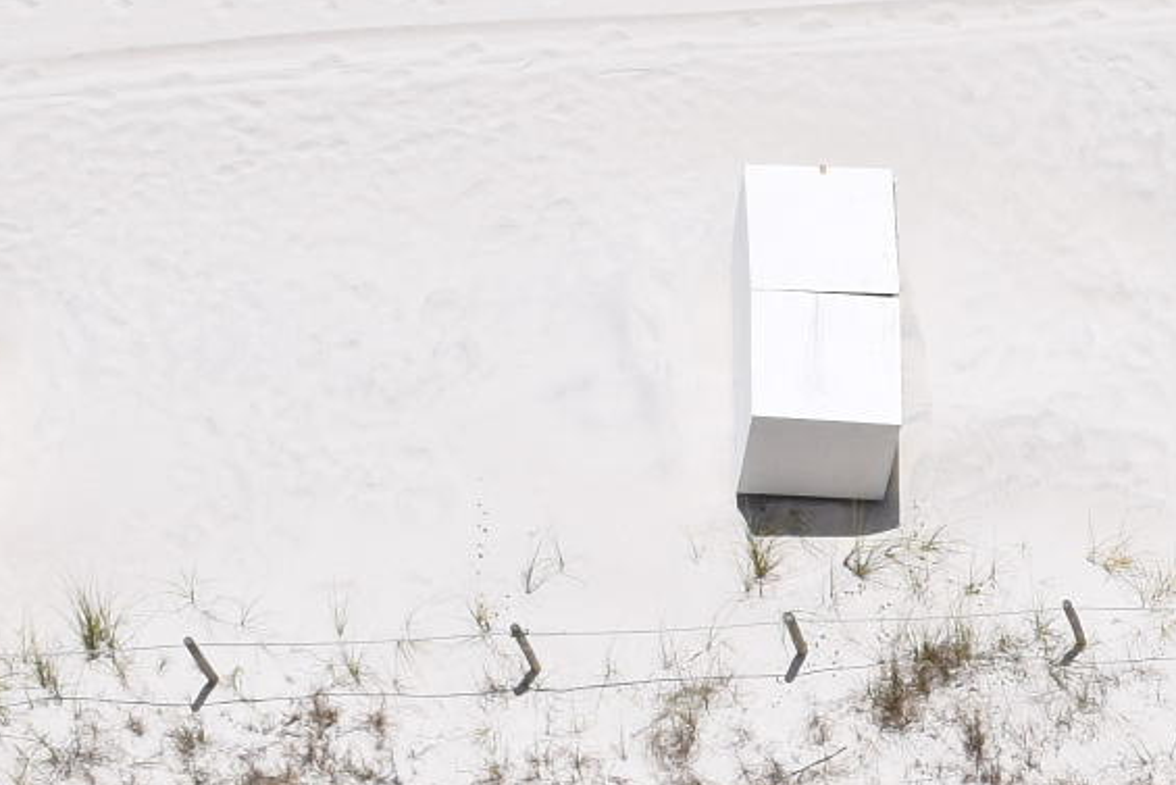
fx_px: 6241
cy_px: 1174
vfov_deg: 7.1
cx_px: 2090
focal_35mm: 191
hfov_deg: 10.2
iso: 200
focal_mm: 24
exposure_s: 1/500
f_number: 11
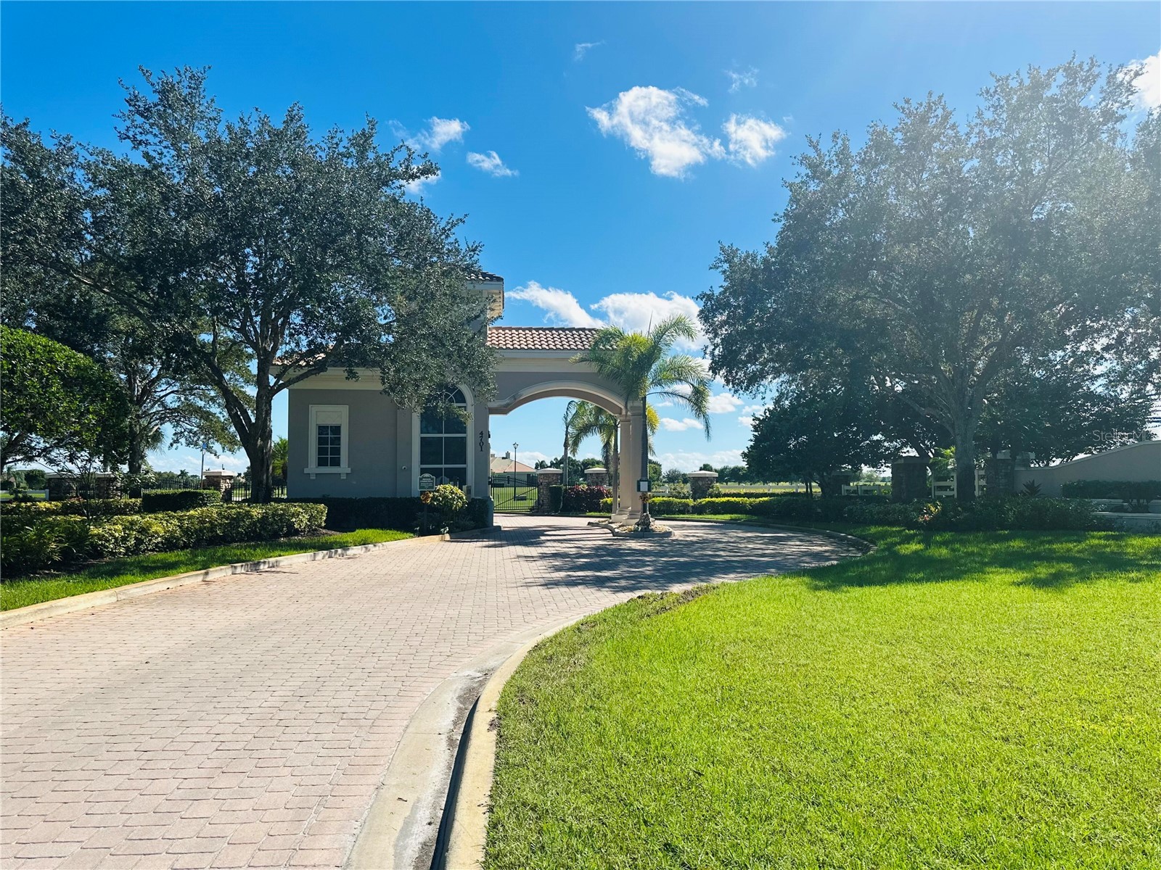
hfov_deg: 71.6
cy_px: 435
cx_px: 580
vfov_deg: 56.8
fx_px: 805
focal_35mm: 24
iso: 80
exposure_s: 1/5000
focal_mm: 6.86
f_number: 1.78
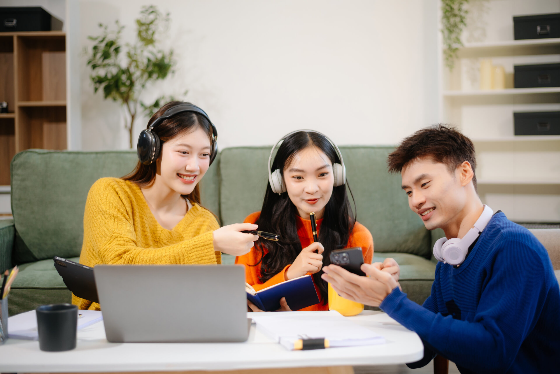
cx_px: 280
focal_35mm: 50
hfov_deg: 39.6
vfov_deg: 27.0
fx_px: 778
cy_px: 187
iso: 400
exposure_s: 1/400
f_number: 2
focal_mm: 50
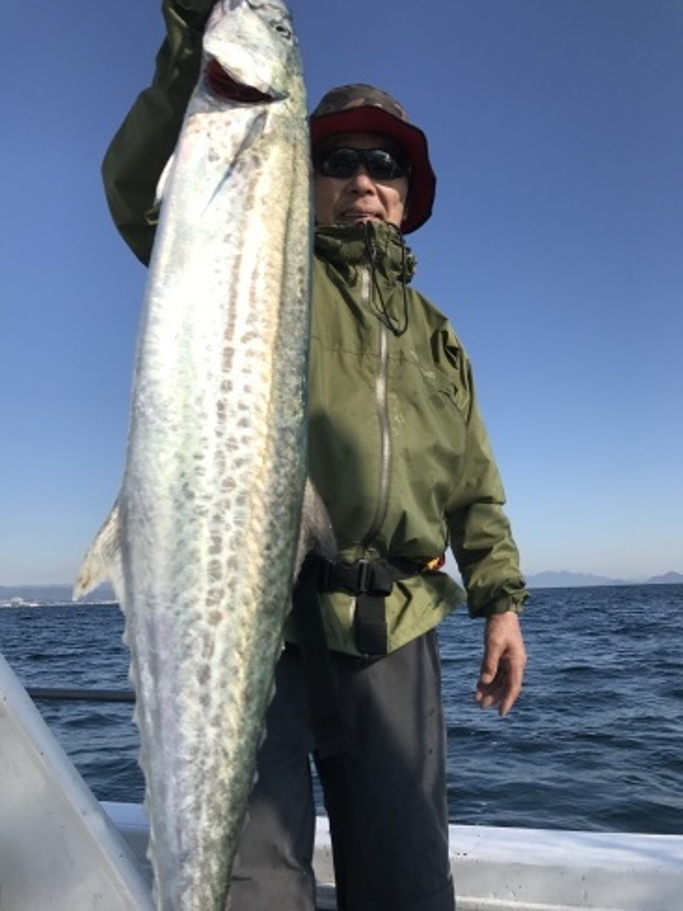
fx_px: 737
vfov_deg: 63.5
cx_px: 342
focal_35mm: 28
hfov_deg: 49.7
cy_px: 456
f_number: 1.8
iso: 20
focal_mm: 3.99
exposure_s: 1/2817
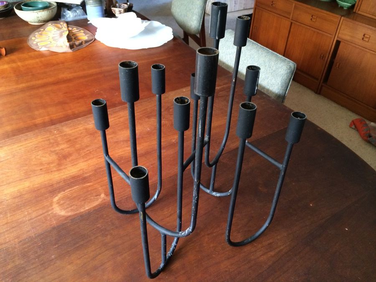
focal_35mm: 30
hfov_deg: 60.0
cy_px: 141
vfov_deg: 46.8
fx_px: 326
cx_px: 188
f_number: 2.2
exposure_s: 1/30
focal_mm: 4.12
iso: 160
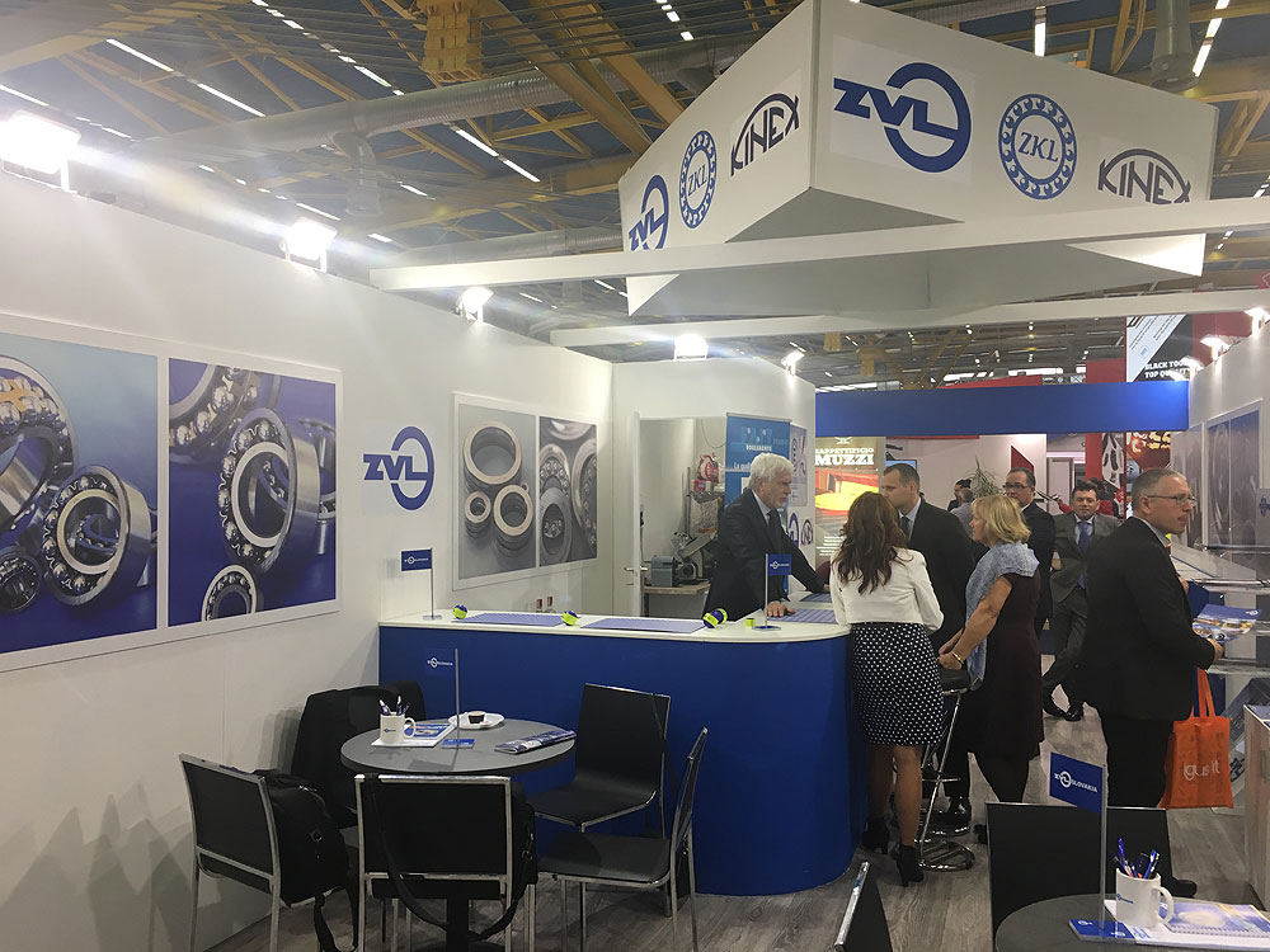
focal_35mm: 29
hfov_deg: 61.7
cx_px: 635
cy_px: 476
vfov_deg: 48.2
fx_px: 1064
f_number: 2.2
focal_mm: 4.15
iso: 25
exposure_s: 1/33
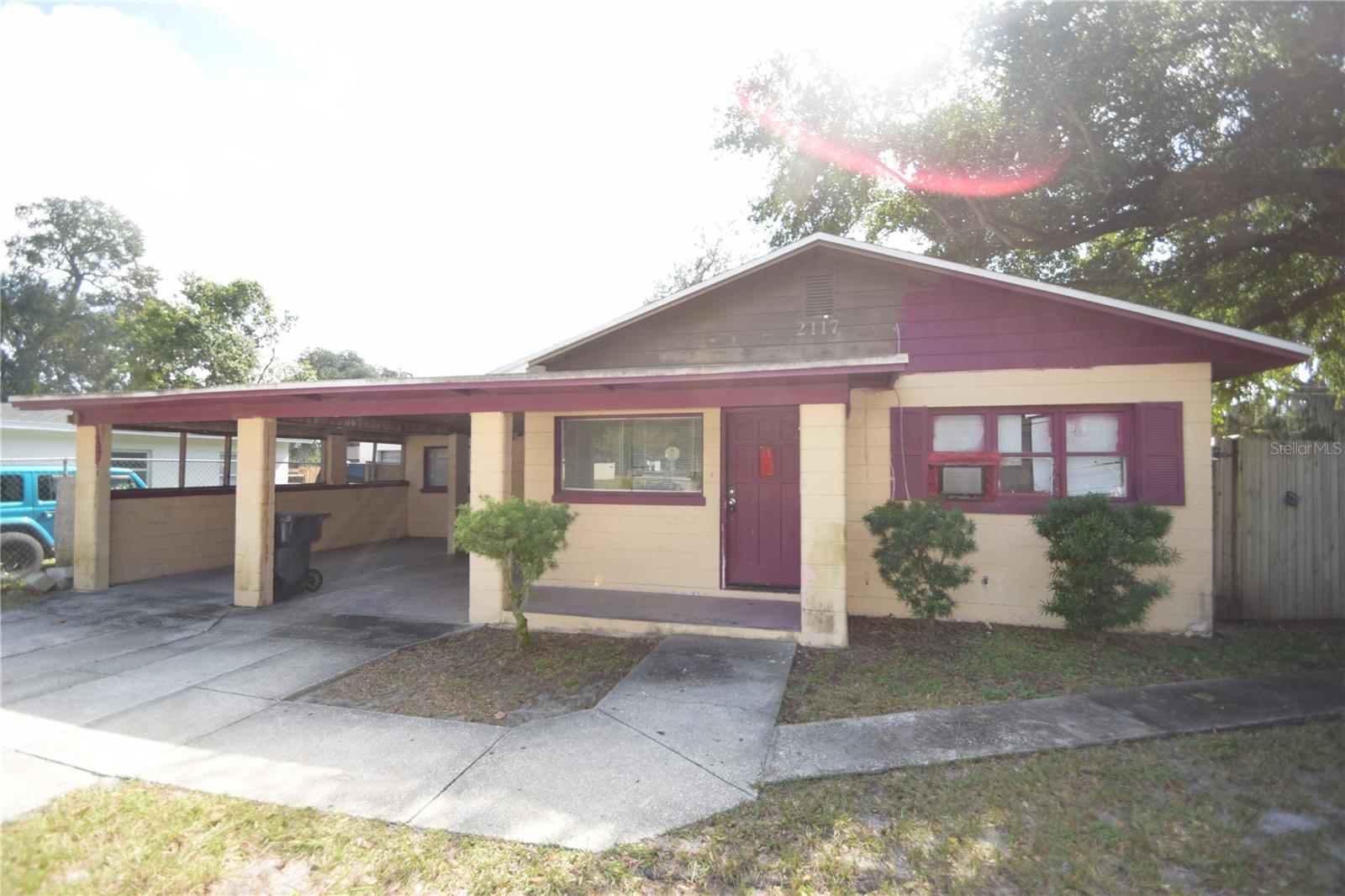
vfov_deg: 77.3
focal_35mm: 15
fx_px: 560
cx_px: 672
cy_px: 448
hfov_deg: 100.4
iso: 110
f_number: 3.5
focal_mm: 10
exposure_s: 1/200
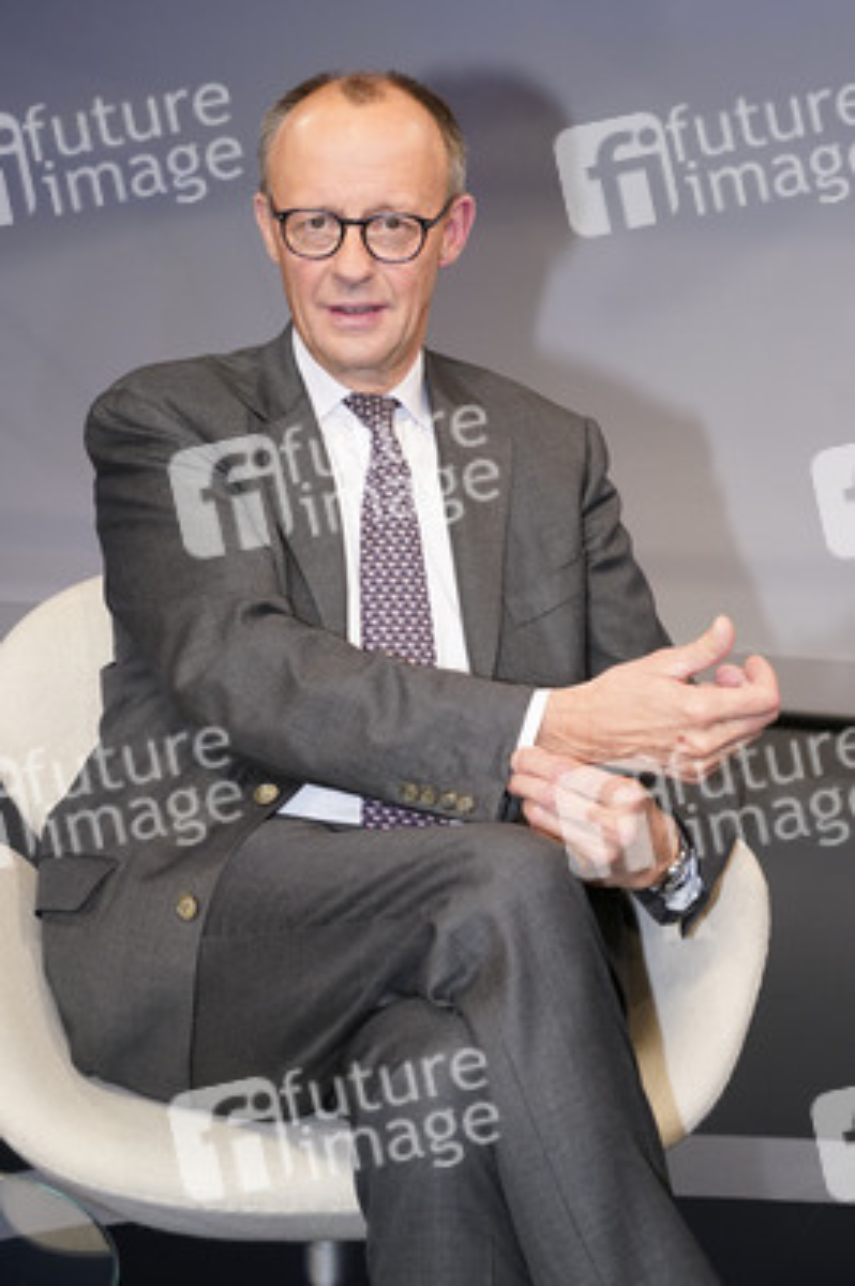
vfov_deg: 36.9
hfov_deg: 25.0
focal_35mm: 54
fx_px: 1927
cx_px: 428
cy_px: 643
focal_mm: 54
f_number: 5.6
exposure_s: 1/125
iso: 2000
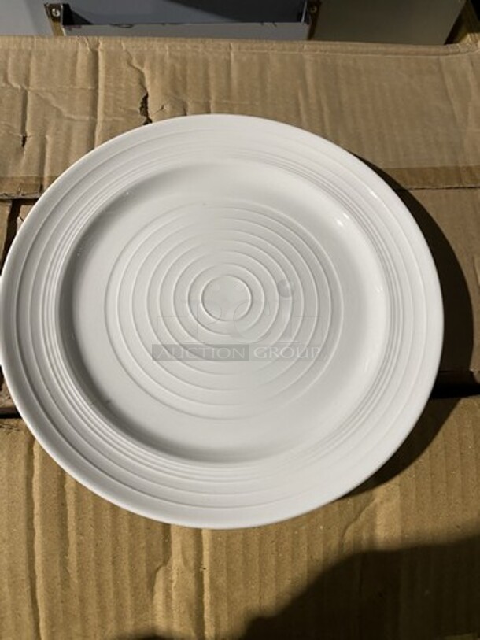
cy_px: 320
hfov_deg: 53.1
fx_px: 481
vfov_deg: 67.3
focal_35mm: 26
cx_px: 240
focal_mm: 4.25
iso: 160
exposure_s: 1/60
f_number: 1.8
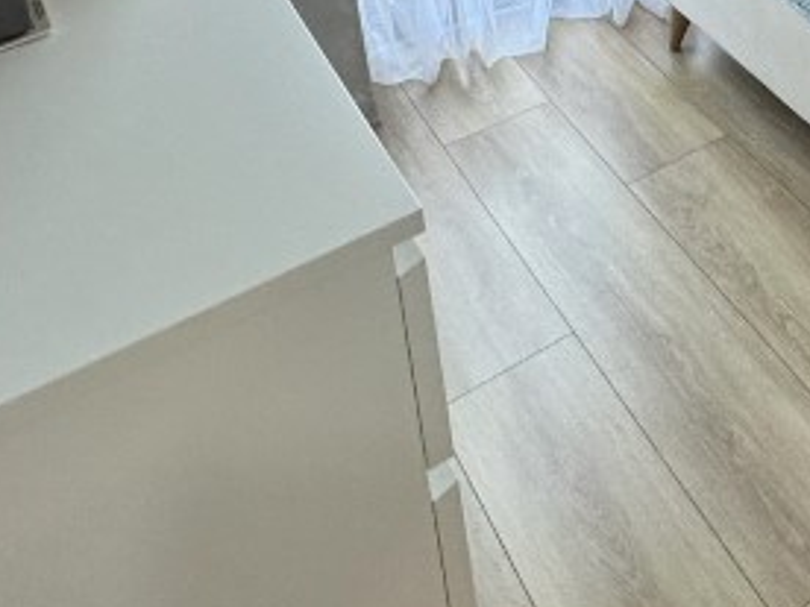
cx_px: 916
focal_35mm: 52
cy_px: -364
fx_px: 1217
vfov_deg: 22.0
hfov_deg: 32.0
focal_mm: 2.22
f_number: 2.2
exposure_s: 1/99
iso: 80
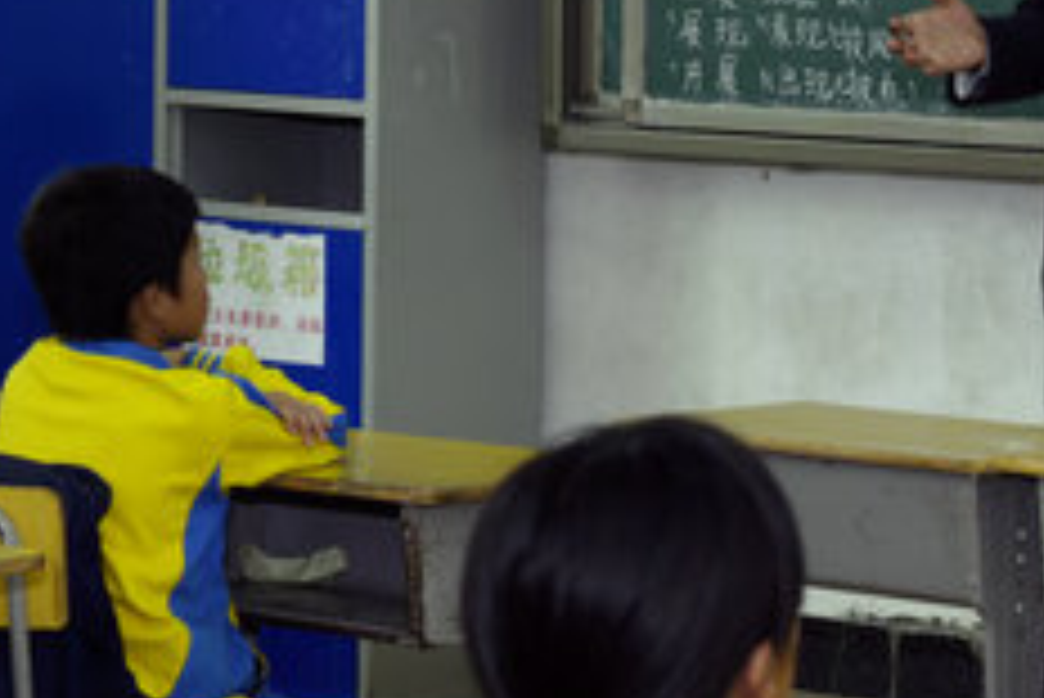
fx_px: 4904
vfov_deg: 8.1
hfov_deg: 12.0
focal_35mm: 169
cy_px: 227
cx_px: 1156
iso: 100
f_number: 7.1
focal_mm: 56
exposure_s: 1/60
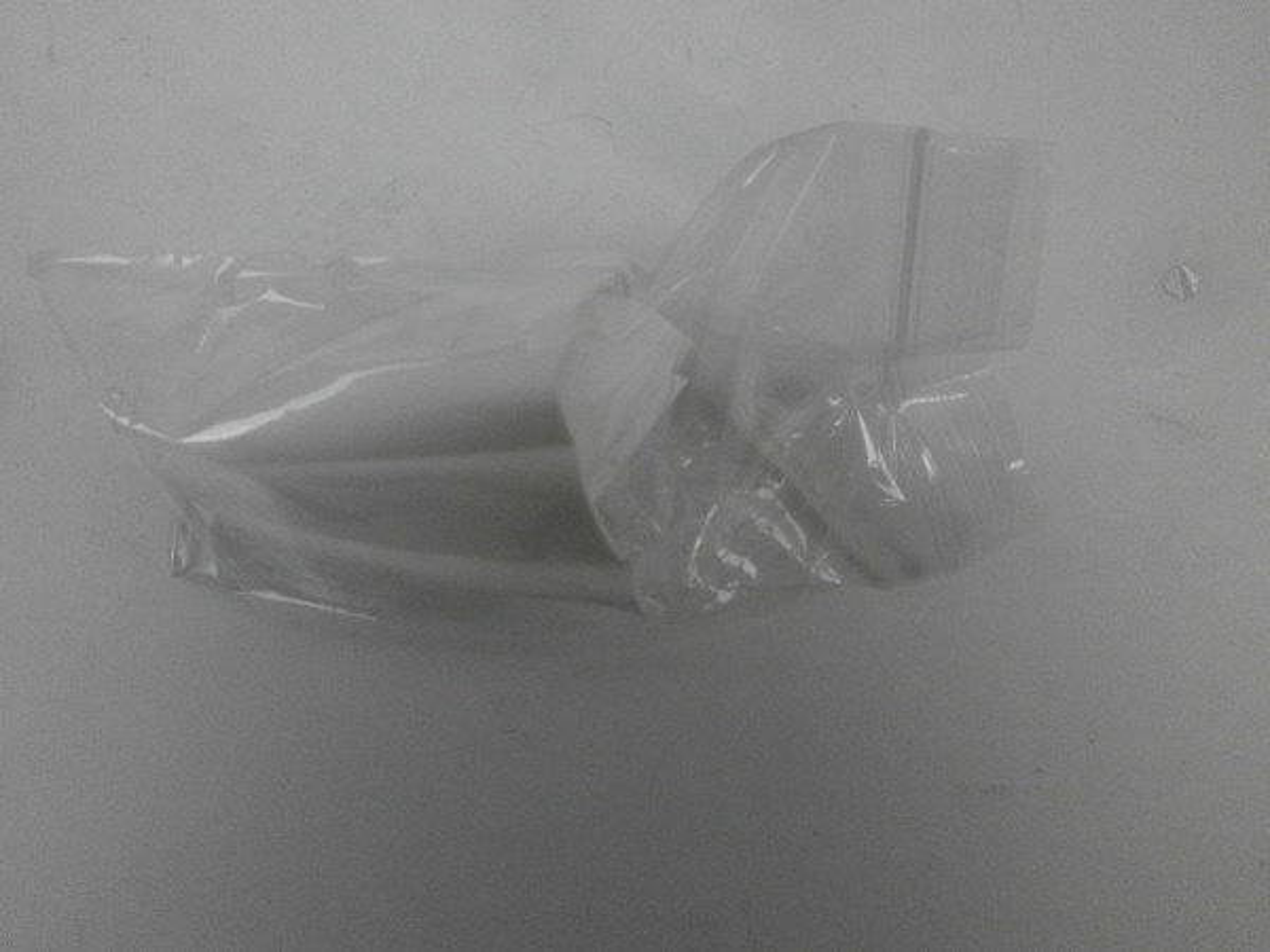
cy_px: 476
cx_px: 635
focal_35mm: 32
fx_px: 1174
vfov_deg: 44.2
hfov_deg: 56.8
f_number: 3.1
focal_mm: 5.8
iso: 800
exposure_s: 1/250
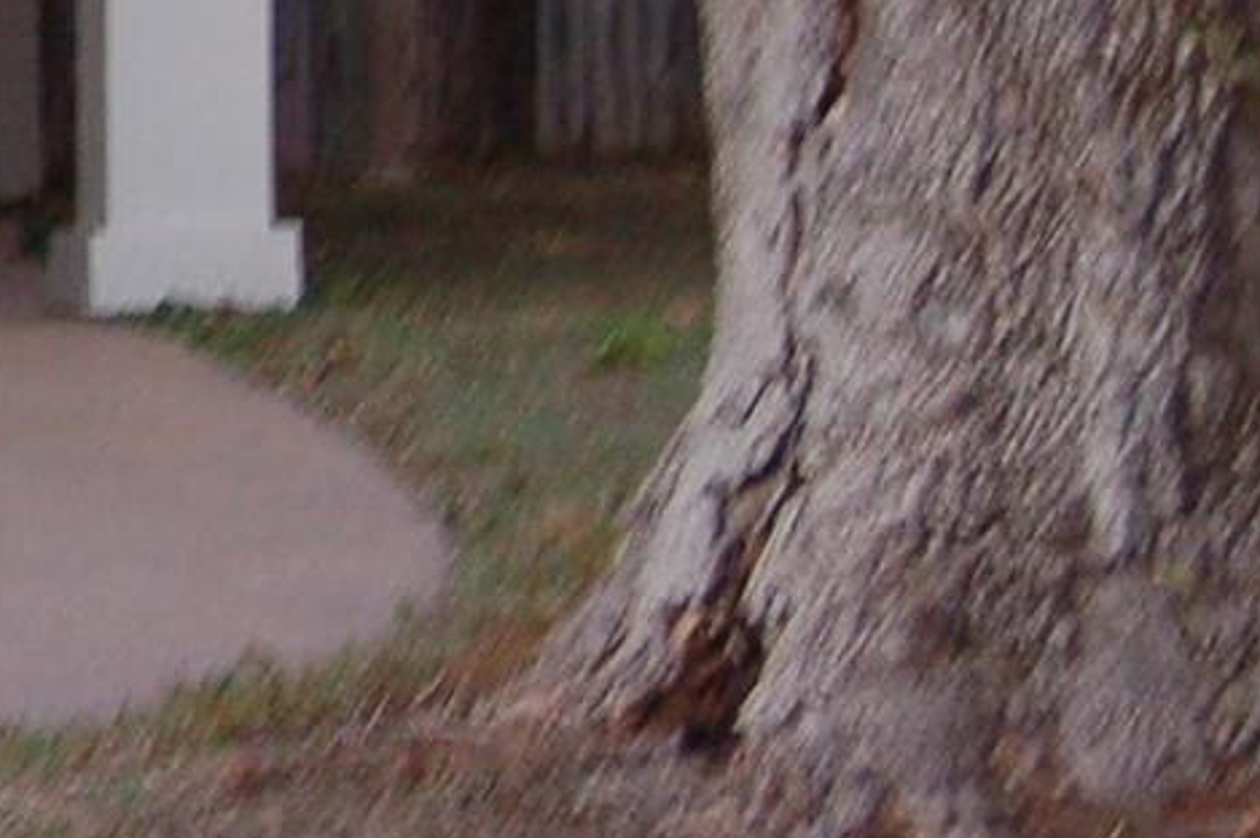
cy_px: -412
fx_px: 8016
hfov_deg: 8.5
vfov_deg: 5.9
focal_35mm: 229
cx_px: -1330
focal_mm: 35
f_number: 6.3
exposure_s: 1/20
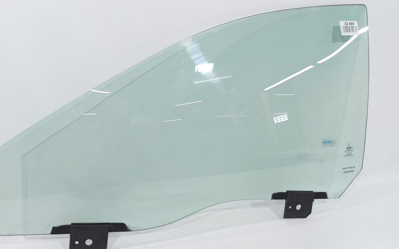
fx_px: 283
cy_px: 119
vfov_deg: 47.6
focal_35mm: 26
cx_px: 195
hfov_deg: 70.4
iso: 50
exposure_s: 1/50
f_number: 1.8
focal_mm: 5.23
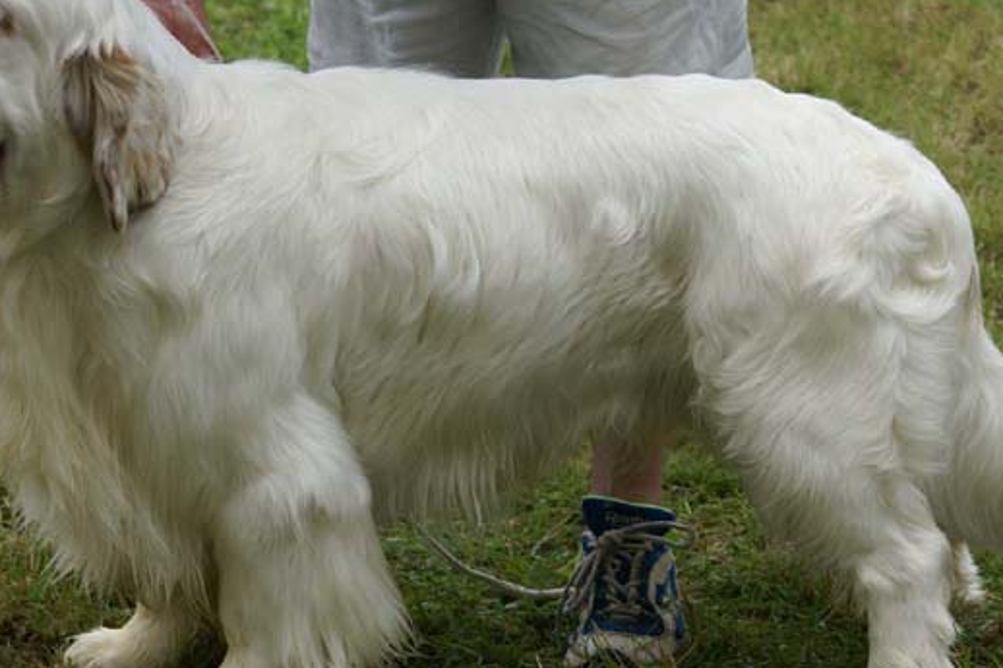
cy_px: 373
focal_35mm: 139
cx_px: 428
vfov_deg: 9.9
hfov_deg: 14.8
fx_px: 3871
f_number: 8
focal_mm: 60
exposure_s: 1/160
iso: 100
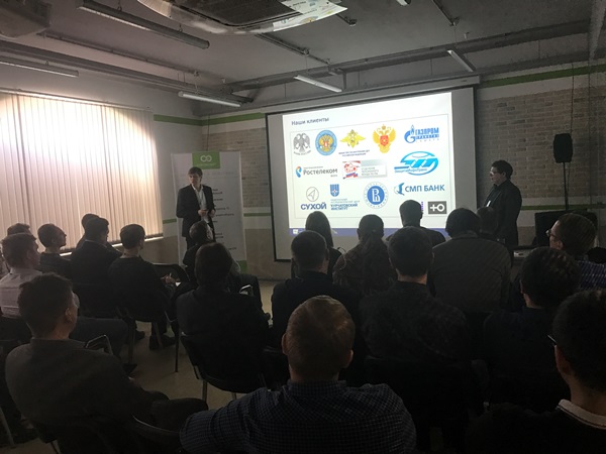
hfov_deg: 63.4
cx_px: 303
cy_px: 227
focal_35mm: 28
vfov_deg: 49.7
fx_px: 490
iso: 40
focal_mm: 3.99
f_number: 1.8
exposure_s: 1/30
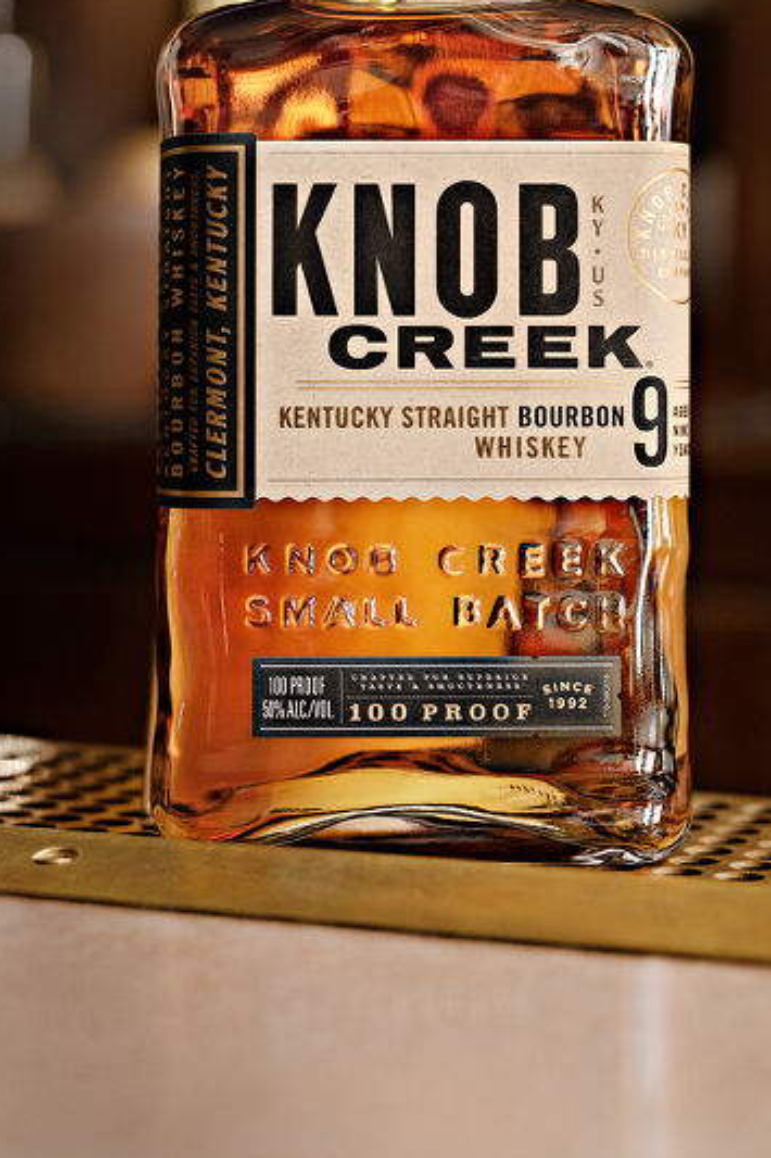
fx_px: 2411
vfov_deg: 26.7
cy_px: 298
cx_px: 429
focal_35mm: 75
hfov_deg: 18.2
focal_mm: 50
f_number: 3.2
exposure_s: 1/160
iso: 640
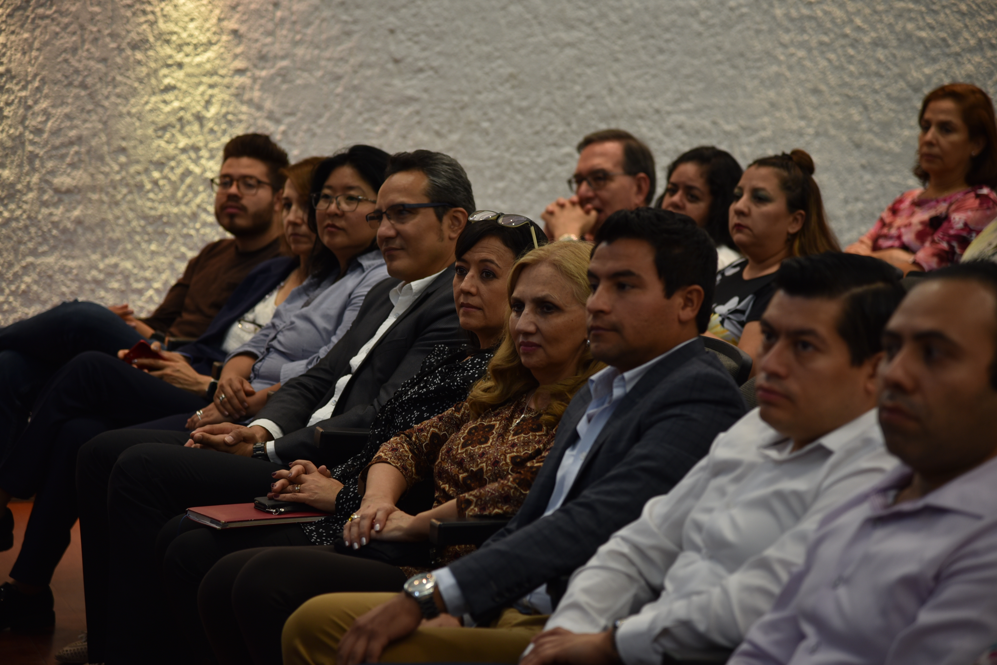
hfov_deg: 17.1
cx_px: 498
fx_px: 3323
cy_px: 332
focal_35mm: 120
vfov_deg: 11.4
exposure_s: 1/15
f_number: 4
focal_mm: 120
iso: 250
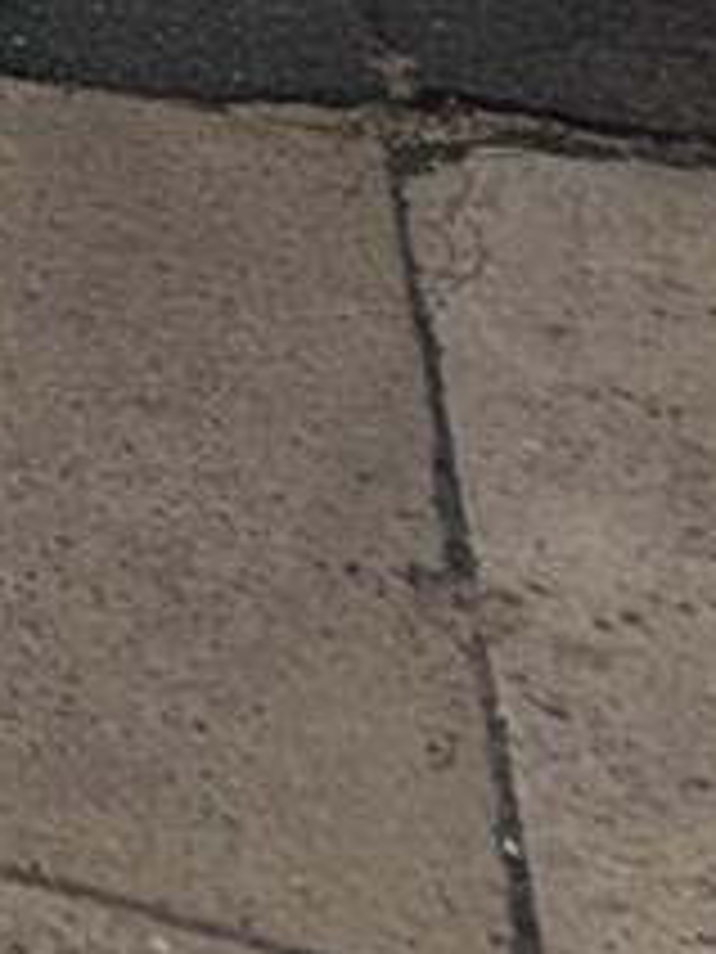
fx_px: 2344
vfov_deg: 12.7
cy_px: -1676
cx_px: -1079
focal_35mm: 85
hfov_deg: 12.7
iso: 51
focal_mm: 2.02
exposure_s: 1/2786
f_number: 1.7
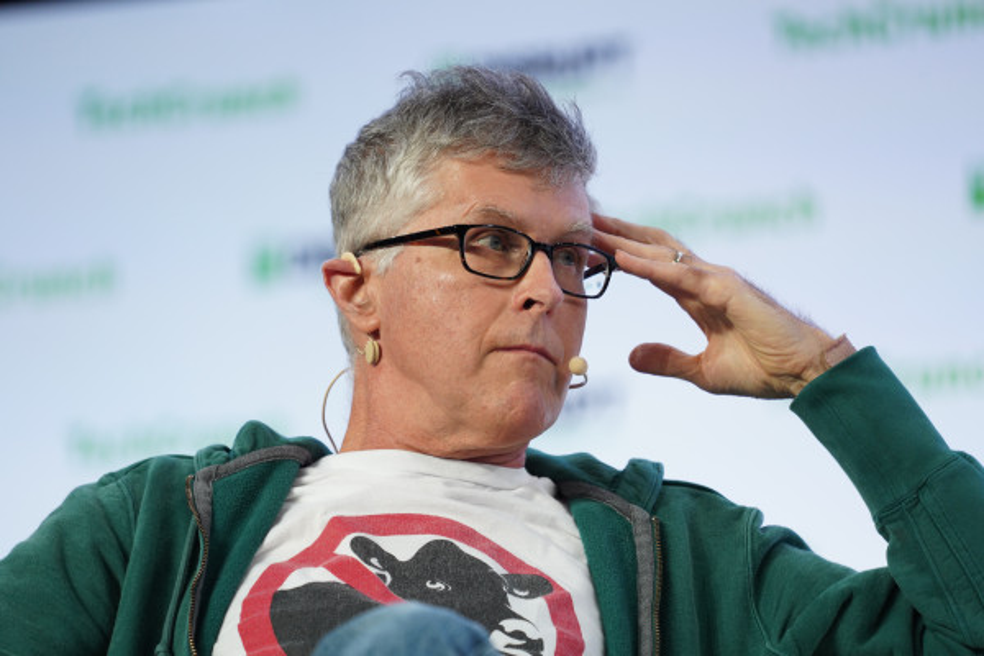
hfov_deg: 5.2
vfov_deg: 3.4
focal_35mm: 400
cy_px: 328
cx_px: 492
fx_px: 10932
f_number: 5.6
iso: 1600
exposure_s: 1/320
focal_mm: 400
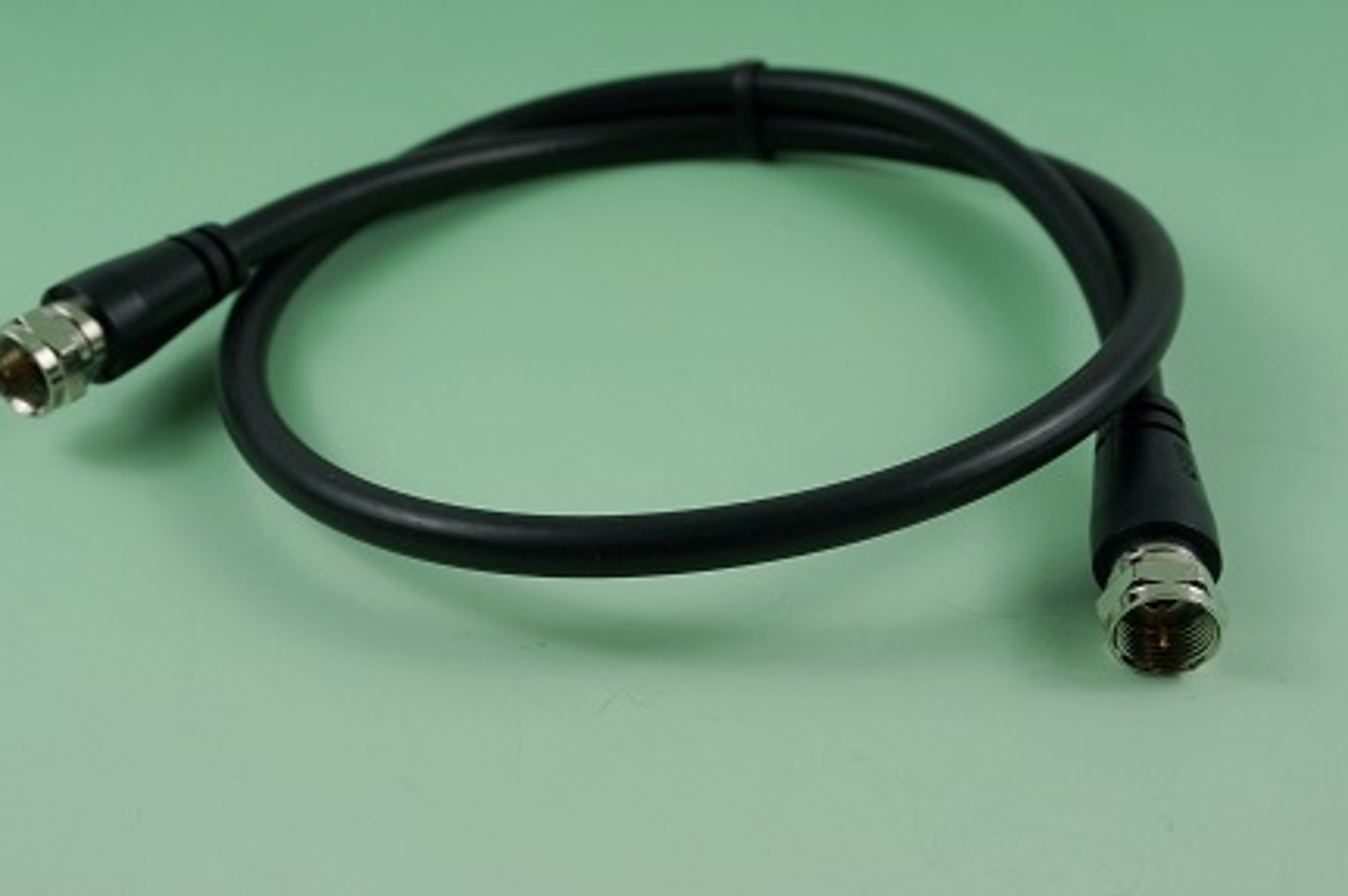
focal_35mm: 50
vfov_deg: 26.9
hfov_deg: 39.6
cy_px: 406
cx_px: 658
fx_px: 1870
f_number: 7.1
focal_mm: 24
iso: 100
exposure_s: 1/100
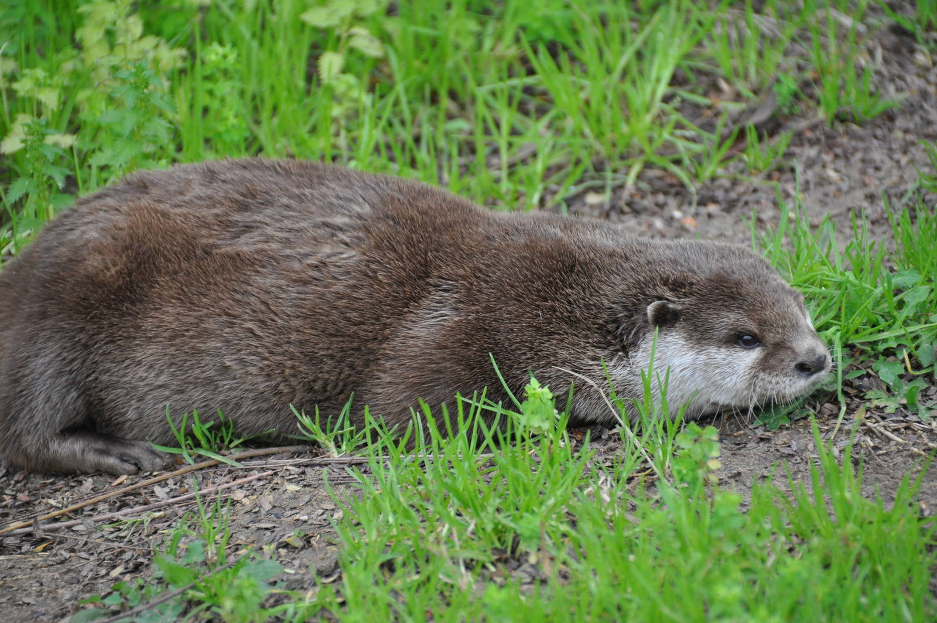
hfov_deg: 5.1
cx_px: 468
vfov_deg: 3.4
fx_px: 10529
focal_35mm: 405
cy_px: 312
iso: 800
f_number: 5.6
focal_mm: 270
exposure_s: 1/500
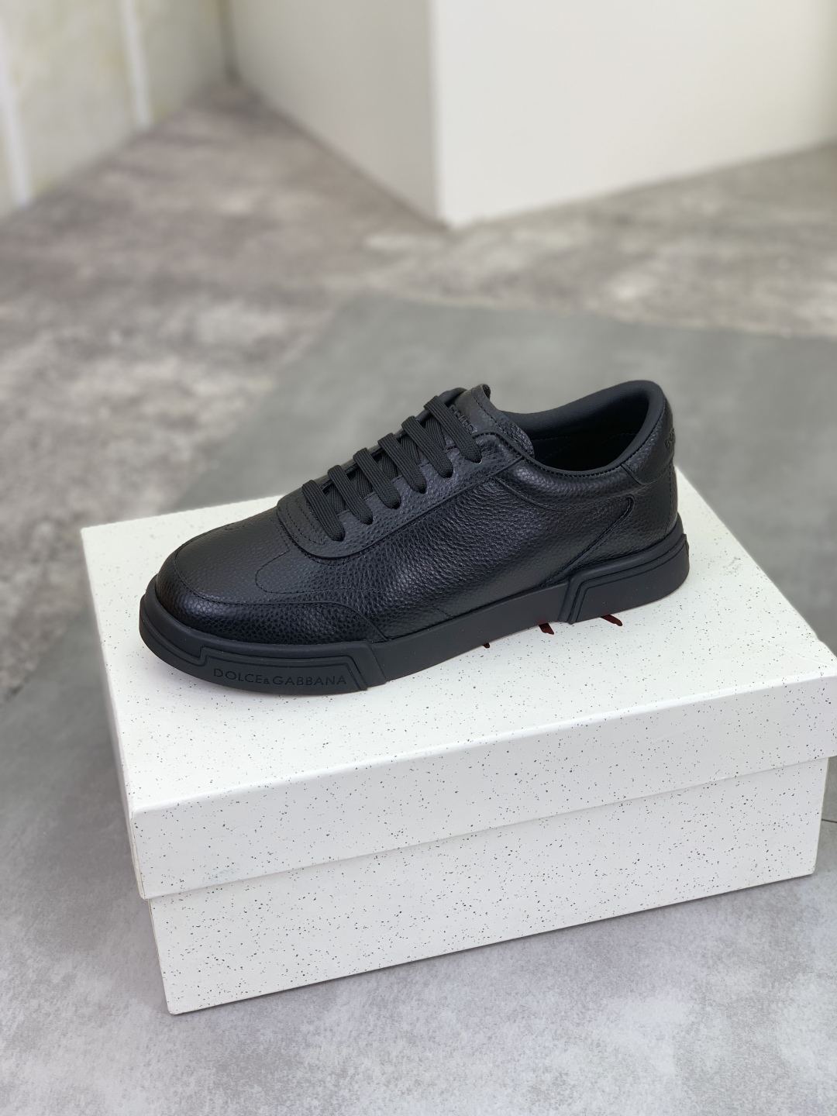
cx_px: 418
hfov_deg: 28.0
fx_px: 1676
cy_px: 558
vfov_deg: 36.8
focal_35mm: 52
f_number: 2.4
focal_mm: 6
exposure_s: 1/100
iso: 16
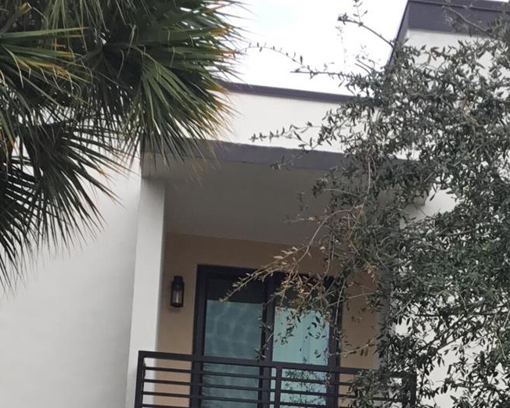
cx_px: 373
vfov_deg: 15.5
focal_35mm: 95
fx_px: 1434
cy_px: 515
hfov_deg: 20.0
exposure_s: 1/194
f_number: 2.4
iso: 25
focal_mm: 3.3
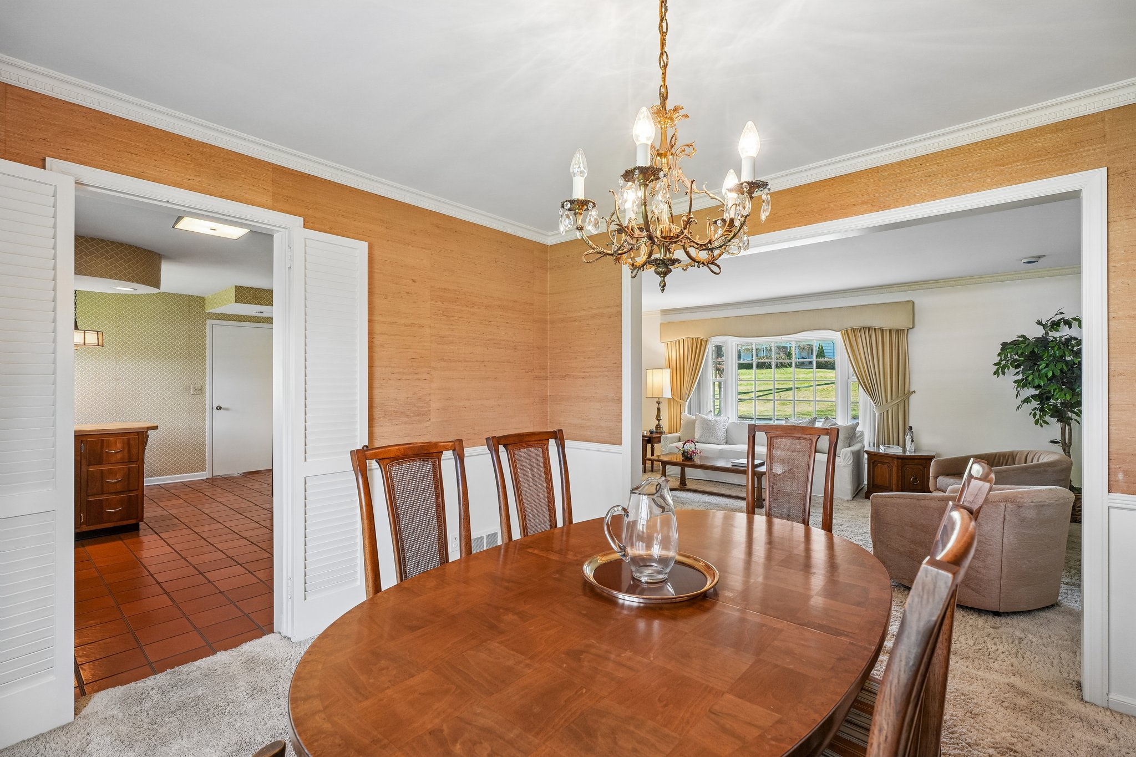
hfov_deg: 96.7
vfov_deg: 73.7
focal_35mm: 16
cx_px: 568
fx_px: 505
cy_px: 378
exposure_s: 1/13
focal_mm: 16
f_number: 8
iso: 200
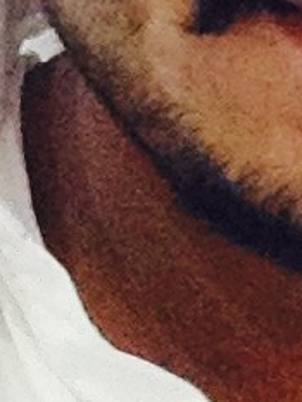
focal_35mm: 181
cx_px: 397
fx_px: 2104
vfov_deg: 10.9
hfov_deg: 8.1
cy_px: 81
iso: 400
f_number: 2.4
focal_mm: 2.15
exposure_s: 1/20
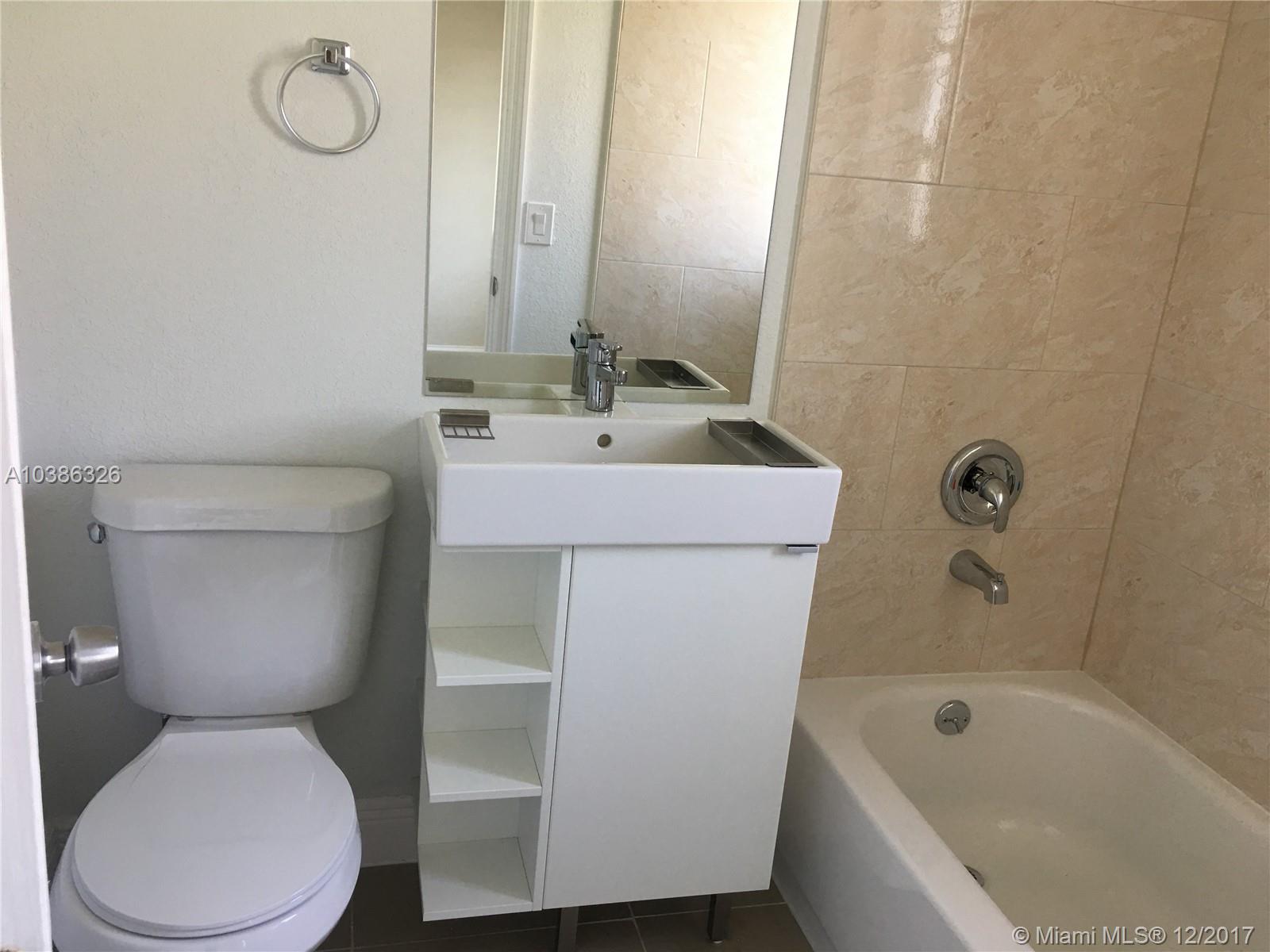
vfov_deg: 48.2
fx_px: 1064
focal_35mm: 29
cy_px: 476
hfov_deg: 61.7
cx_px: 635
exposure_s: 1/15
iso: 32
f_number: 2.2
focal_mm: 4.15
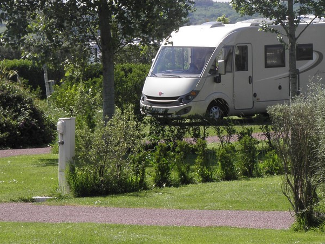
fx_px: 2423
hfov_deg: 7.7
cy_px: 50
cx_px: 194
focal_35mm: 258
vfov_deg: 5.8
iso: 64
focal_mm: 26.39
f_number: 5.6
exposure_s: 1/250
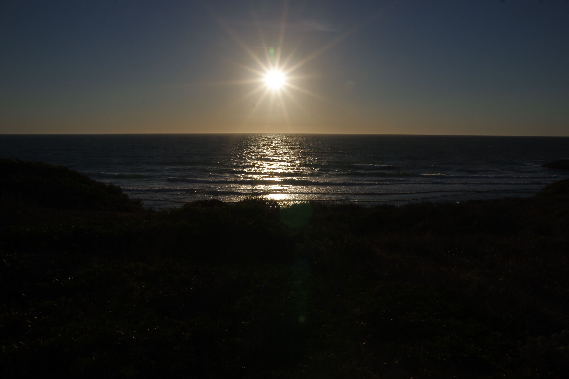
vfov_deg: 47.9
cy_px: 190
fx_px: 426
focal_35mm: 27
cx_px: 284
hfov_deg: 67.4
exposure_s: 1/640
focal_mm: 18
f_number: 22
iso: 200
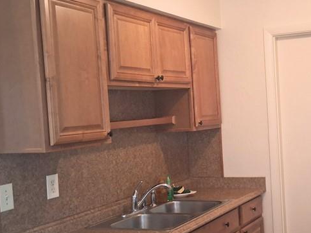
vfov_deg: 26.5
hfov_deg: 33.8
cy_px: 134
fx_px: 494
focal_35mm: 55
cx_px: 255
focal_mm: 3.98
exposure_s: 1/40
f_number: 1.8
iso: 400
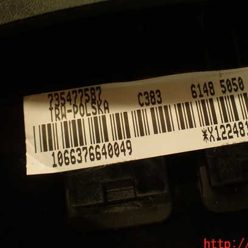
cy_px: 114
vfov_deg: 40.0
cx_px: 158
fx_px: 340
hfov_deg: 39.7
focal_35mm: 42
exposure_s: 1/50
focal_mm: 5.79
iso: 200
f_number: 2.4
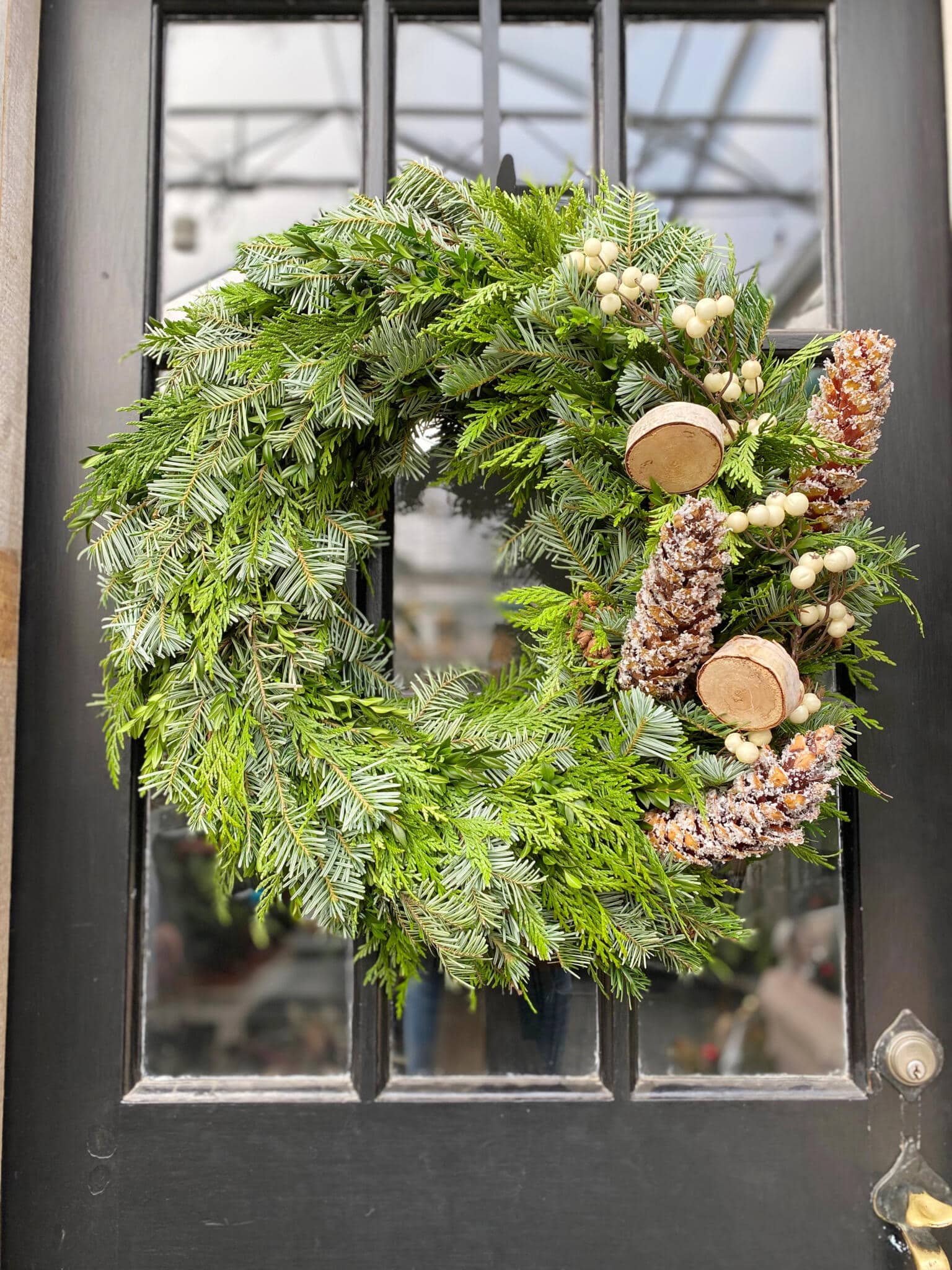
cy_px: 635
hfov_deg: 53.1
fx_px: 953
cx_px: 476
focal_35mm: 26
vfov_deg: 67.3
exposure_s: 1/121
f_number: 1.8
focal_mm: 4.25
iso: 100
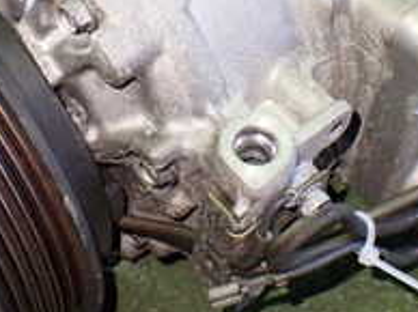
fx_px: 1122
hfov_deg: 21.1
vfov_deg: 15.7
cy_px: 30
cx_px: 166
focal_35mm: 93
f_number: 2.3
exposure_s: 1/30
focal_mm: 5.4
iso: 800
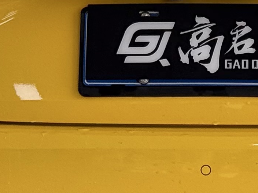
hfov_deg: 7.2
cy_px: -154
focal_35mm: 275
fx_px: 2050
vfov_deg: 5.3
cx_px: 218
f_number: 1.78
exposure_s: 1/672
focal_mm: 6.76
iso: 64
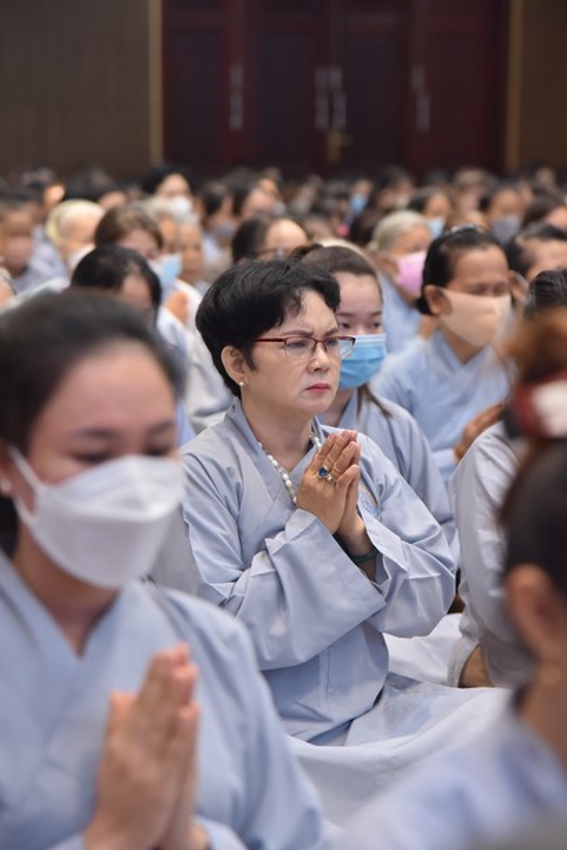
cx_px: 274
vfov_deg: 16.1
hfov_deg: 10.8
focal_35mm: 127
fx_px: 2997
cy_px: 443
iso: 2000
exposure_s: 1/125
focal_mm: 120
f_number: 4.5
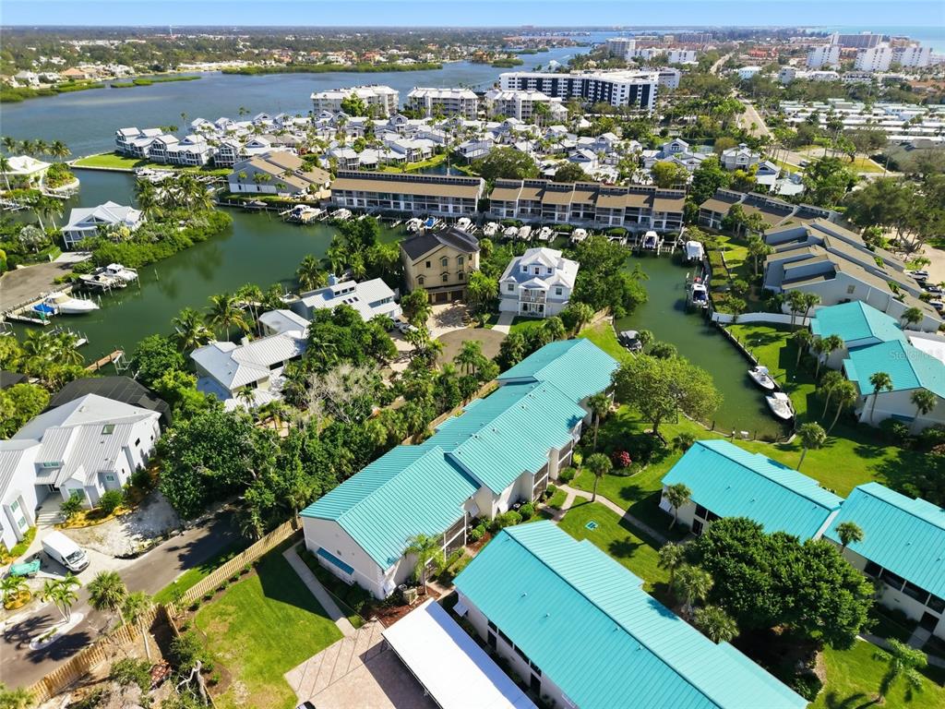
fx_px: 655
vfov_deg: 56.8
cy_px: 354
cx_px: 472
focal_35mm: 24
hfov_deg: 71.6
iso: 240
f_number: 1.8
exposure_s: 1/2500
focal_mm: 8.7
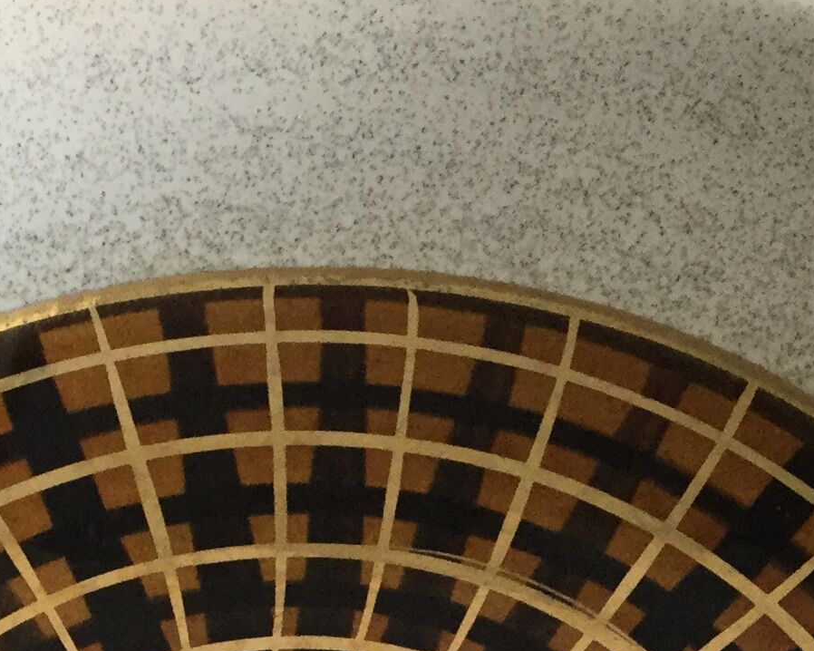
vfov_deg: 13.5
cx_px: 157
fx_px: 2649
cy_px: 858
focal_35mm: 110
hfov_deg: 17.3
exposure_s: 1/33
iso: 100
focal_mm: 3.3
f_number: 2.4
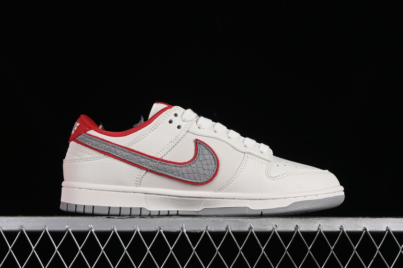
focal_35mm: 75
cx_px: 202
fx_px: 840
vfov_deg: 18.2
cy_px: 134
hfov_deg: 27.0
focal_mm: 50
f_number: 8
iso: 160
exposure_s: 1/80
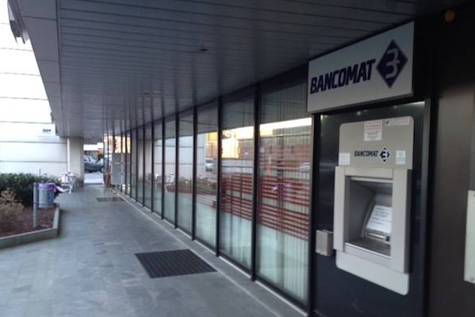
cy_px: 179
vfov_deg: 35.9
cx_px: 238
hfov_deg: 51.9
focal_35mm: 37
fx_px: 488
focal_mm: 4.28
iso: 50
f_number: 2.4
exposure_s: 1/24
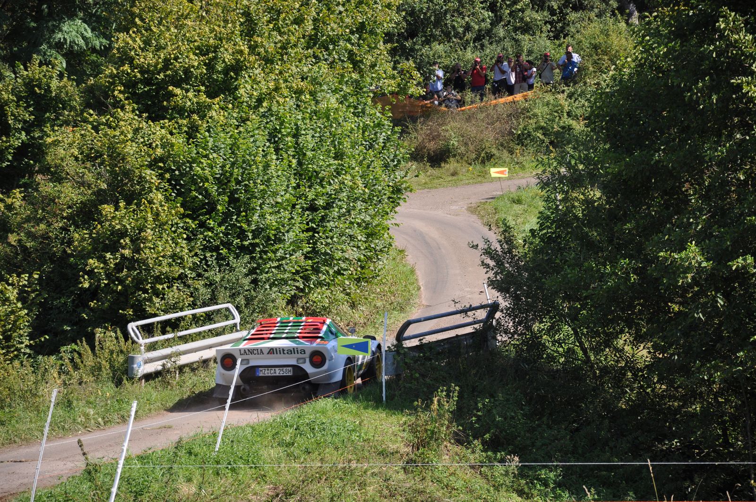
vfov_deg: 8.7
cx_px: 378
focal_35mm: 158
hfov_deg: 13.1
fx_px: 3303
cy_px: 251
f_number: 5.6
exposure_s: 1/500
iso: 220
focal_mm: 105
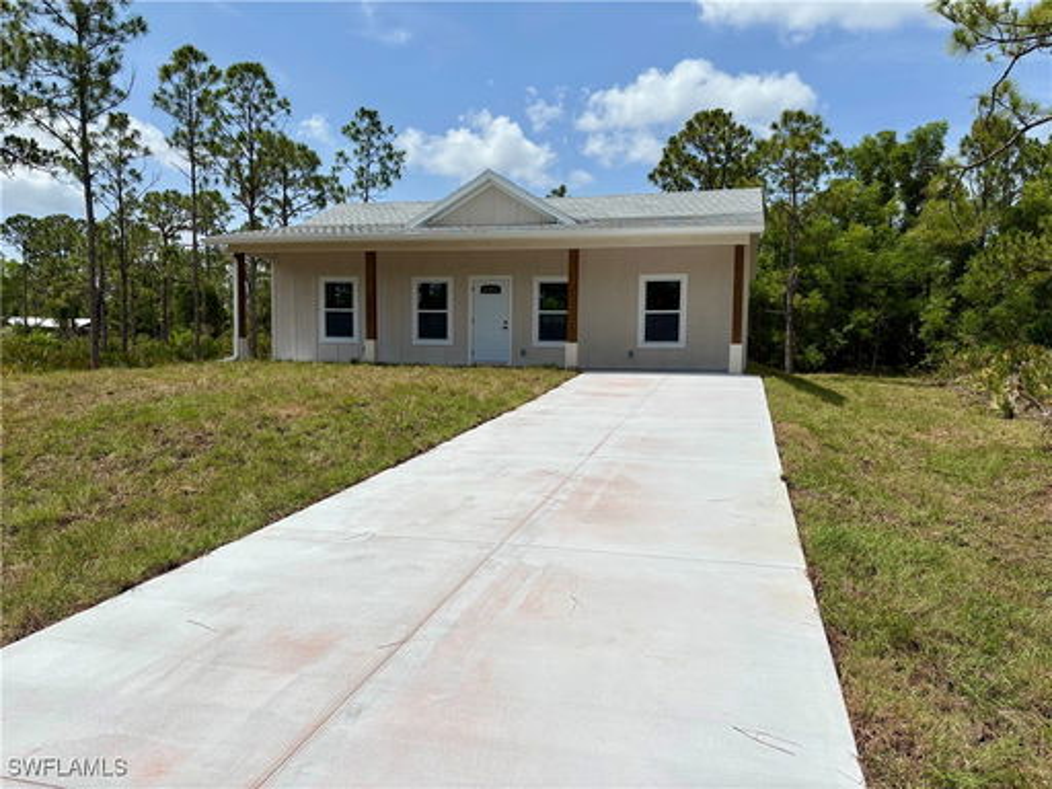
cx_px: 526
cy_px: 394
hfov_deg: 67.3
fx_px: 790
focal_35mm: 26
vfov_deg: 53.1
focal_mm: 5.96
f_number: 1.6
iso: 50
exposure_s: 1/10101
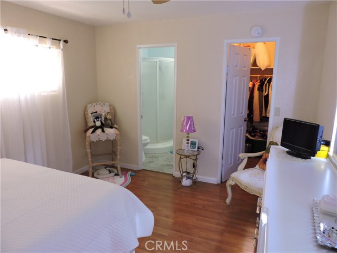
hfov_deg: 71.6
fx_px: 234
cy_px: 126
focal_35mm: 24
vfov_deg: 56.8
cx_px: 168
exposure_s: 1/30
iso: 320
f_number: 3
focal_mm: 4.3
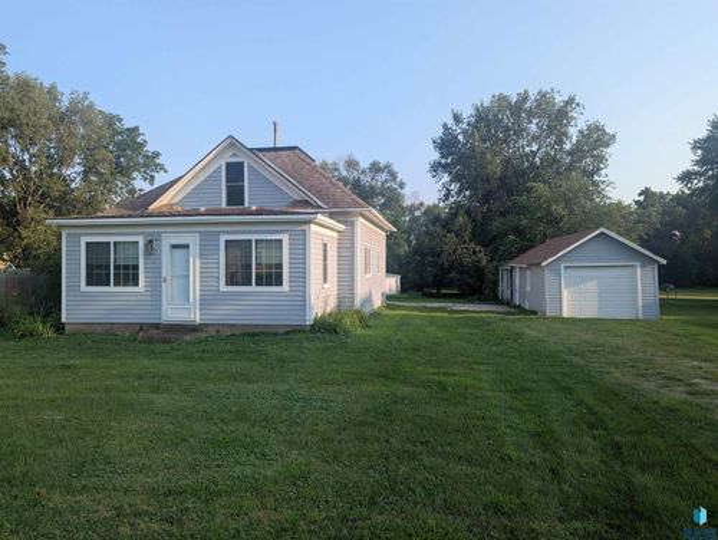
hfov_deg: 71.5
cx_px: 359
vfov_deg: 56.9
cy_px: 270
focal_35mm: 24
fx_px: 498
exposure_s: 1/820
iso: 46
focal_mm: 6.81
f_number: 1.85
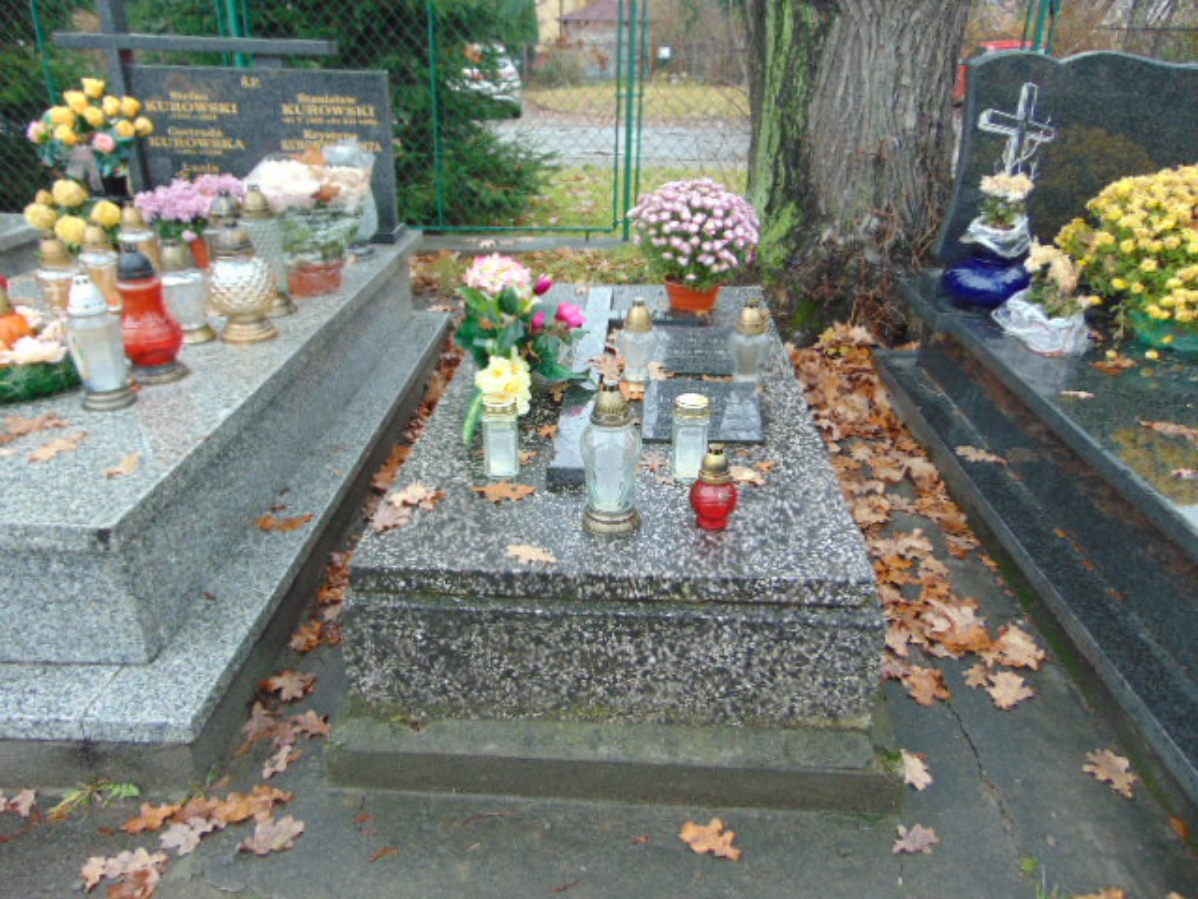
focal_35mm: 25
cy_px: 450
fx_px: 865
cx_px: 599
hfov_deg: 69.4
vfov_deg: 54.9
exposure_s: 1/125
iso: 100
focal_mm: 4.5
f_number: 3
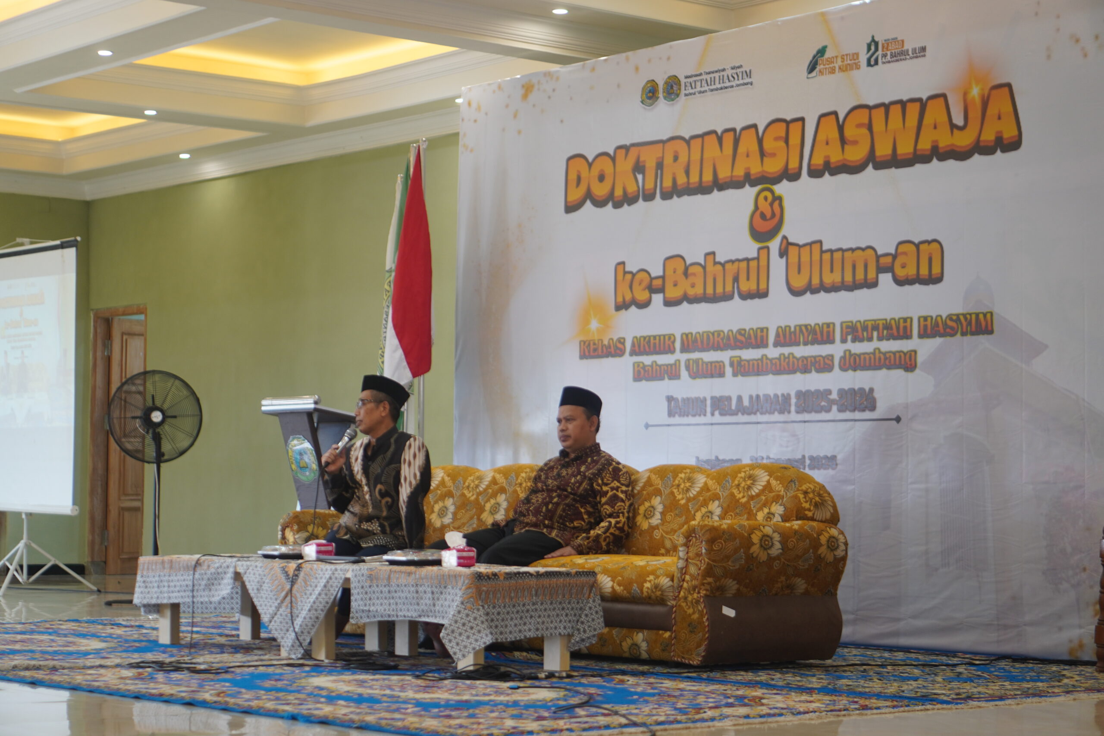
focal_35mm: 75
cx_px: 552
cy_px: 368
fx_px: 2300
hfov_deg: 27.0
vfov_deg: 18.2
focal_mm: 50
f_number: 1.8
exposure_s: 1/80
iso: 125
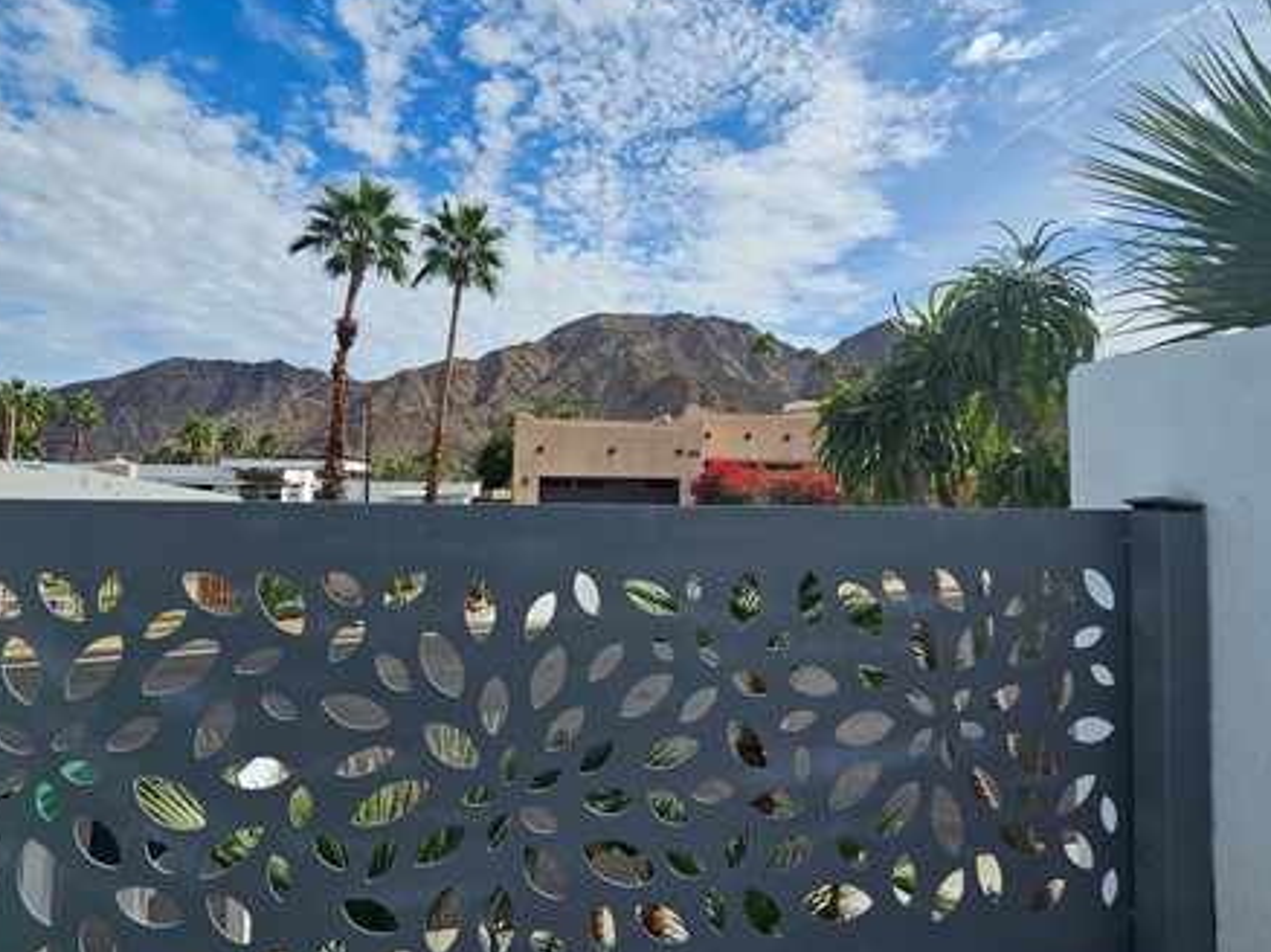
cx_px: 650
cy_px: 427
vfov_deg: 68.4
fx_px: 697
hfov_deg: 84.7
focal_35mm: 19
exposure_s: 1/3999
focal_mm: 2.2
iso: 50
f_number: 2.2
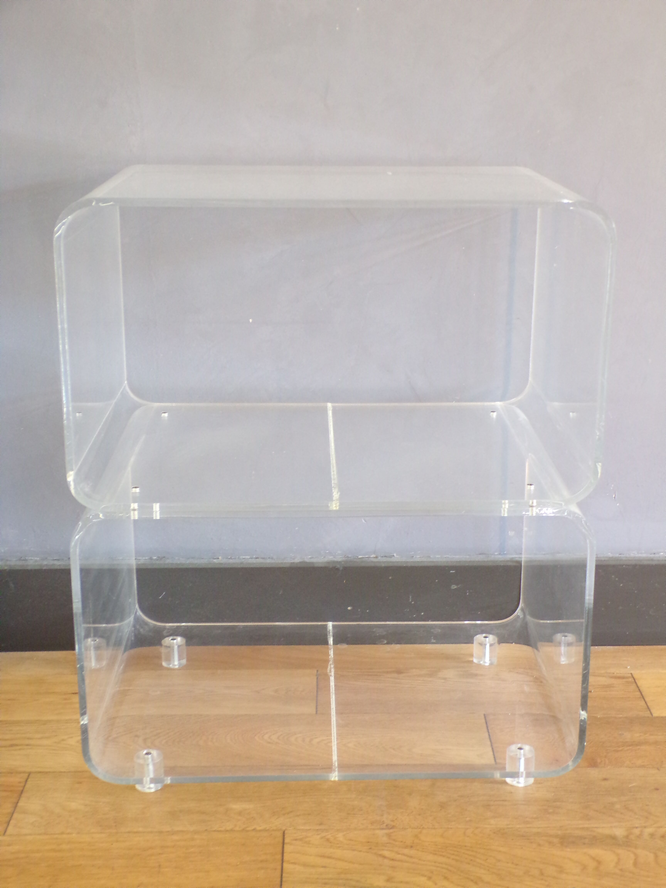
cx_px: 333
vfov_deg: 38.9
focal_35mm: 49
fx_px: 1257
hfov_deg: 29.7
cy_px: 444
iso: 400
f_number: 3.5
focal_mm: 8.7
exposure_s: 1/8
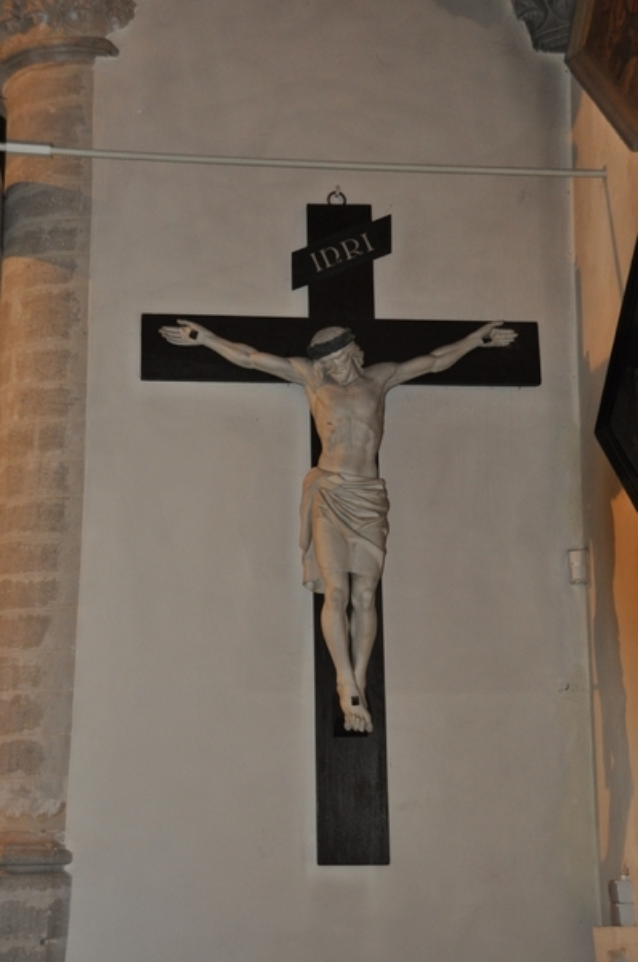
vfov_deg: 37.9
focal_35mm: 52
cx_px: 319
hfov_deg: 25.7
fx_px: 1400
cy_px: 481
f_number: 4.2
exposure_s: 1/60
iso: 800
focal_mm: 35
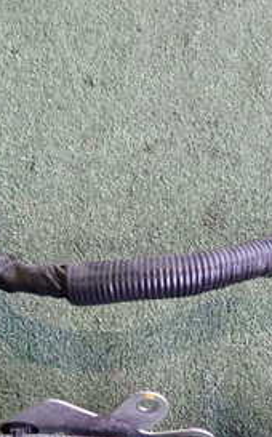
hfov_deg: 18.5
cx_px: 78
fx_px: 832
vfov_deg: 29.1
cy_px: 306
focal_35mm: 70
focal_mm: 5.4
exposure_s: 1/60
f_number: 2.3
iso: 400
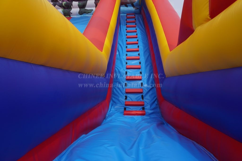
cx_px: 121
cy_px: 80
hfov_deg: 73.7
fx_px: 161
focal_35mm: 24
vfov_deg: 53.1
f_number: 6.3
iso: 100
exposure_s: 1/400
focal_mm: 16
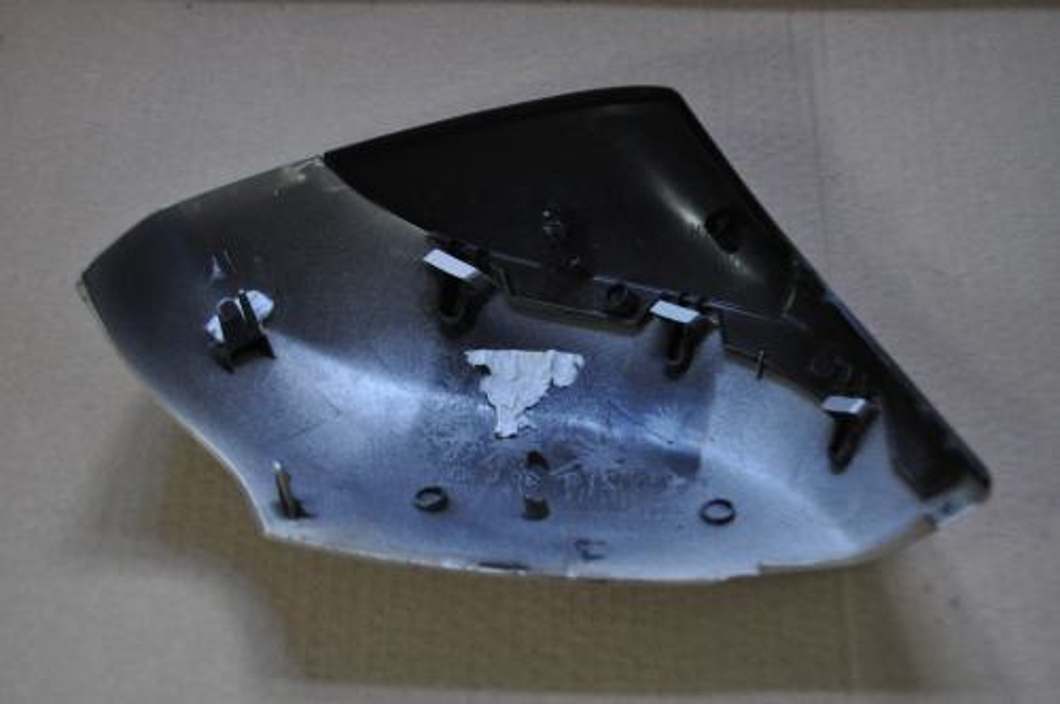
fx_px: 1279
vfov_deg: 30.8
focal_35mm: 44
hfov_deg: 45.0
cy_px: 352
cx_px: 530
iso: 1600
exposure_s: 1/30
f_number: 4.5
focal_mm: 29
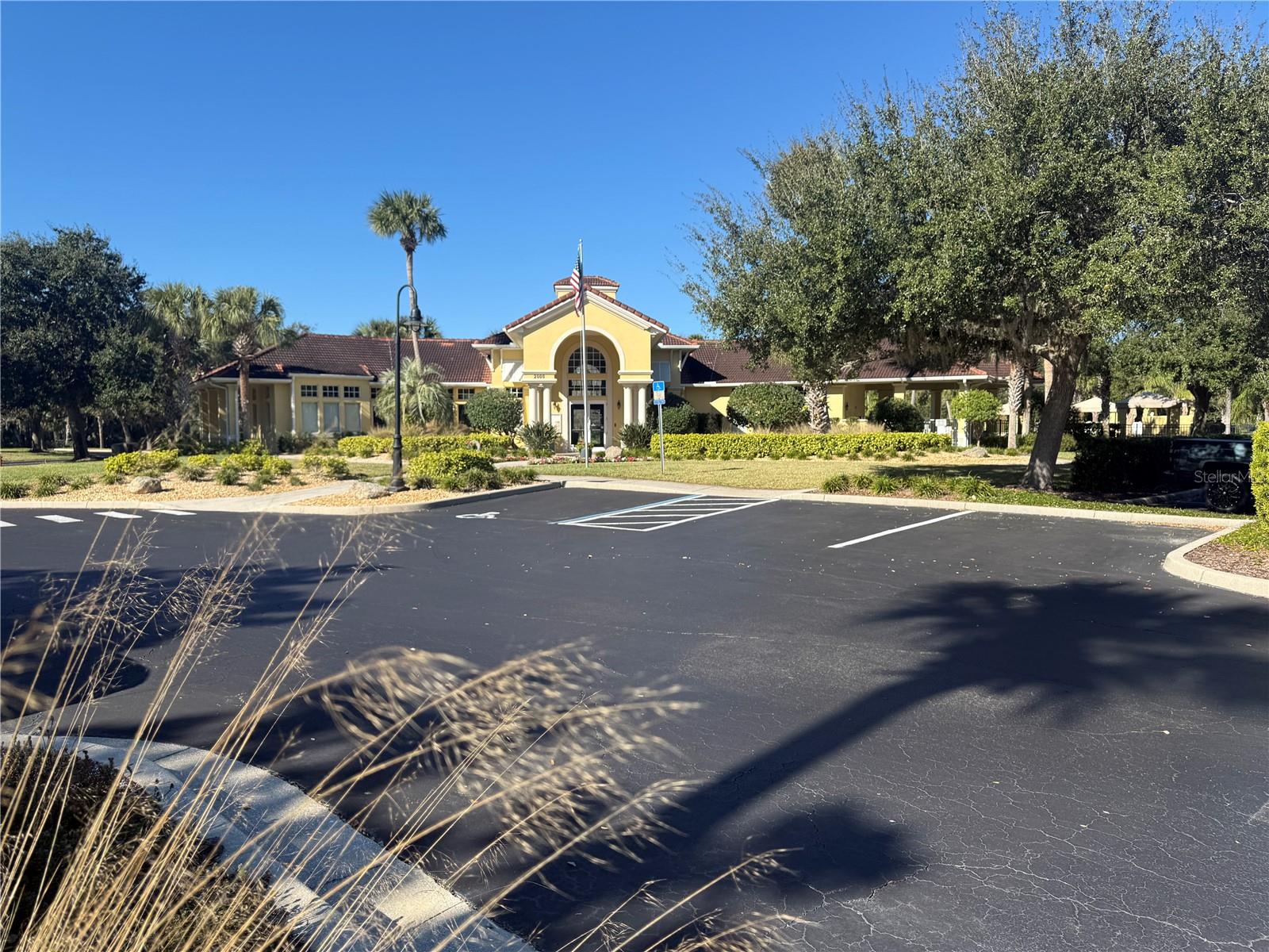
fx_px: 880
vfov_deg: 56.8
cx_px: 634
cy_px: 476
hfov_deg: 71.6
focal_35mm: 24
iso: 80
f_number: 1.78
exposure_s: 1/3425
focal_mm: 6.76
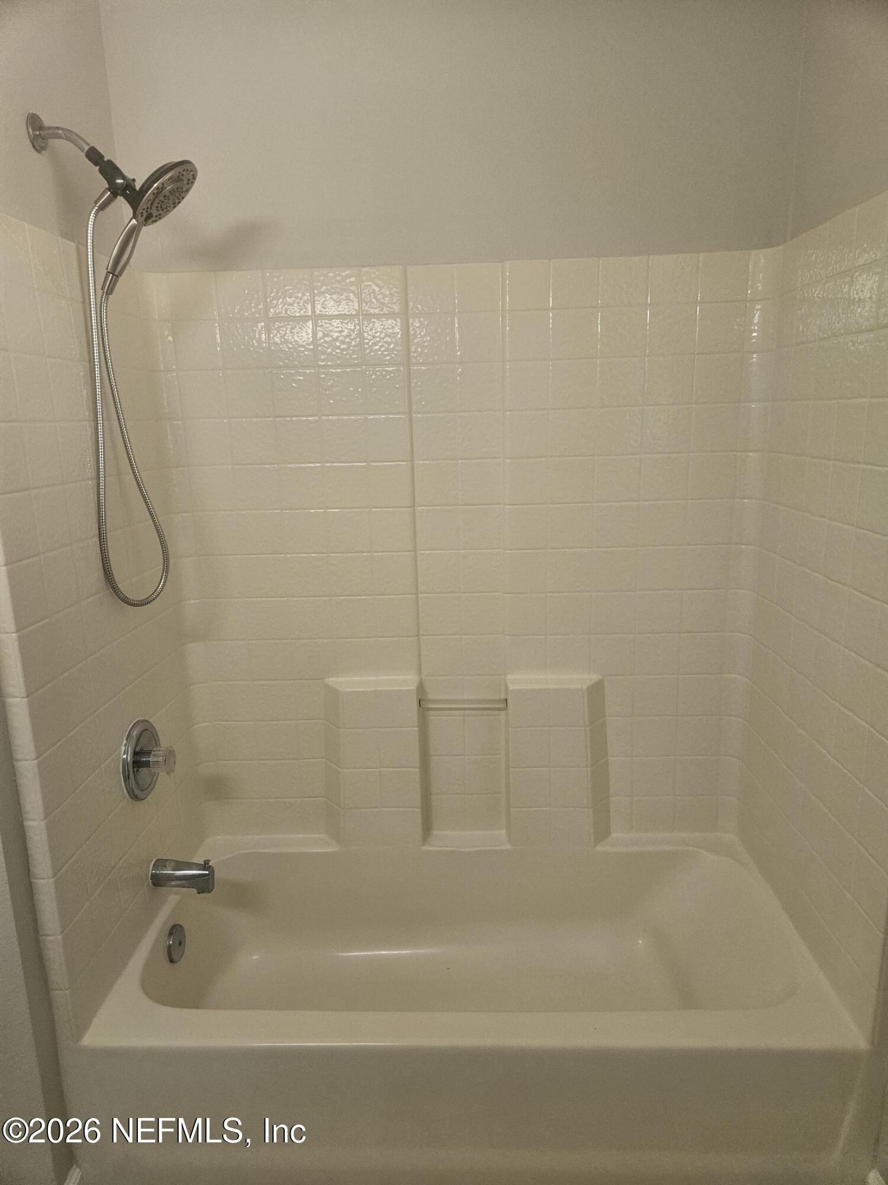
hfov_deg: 58.9
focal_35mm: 23
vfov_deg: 73.9
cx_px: 444
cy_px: 592
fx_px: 787
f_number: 1.8
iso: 250
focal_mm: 5.4
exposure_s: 1/120
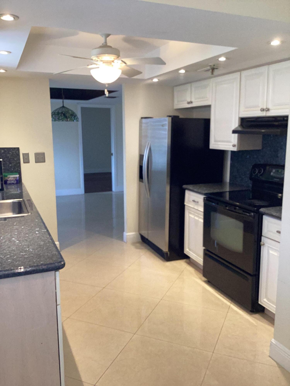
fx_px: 346
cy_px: 193
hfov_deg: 45.4
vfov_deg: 58.4
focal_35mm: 31
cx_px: 145
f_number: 2.4
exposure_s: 1/60
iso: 125
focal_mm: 3.3
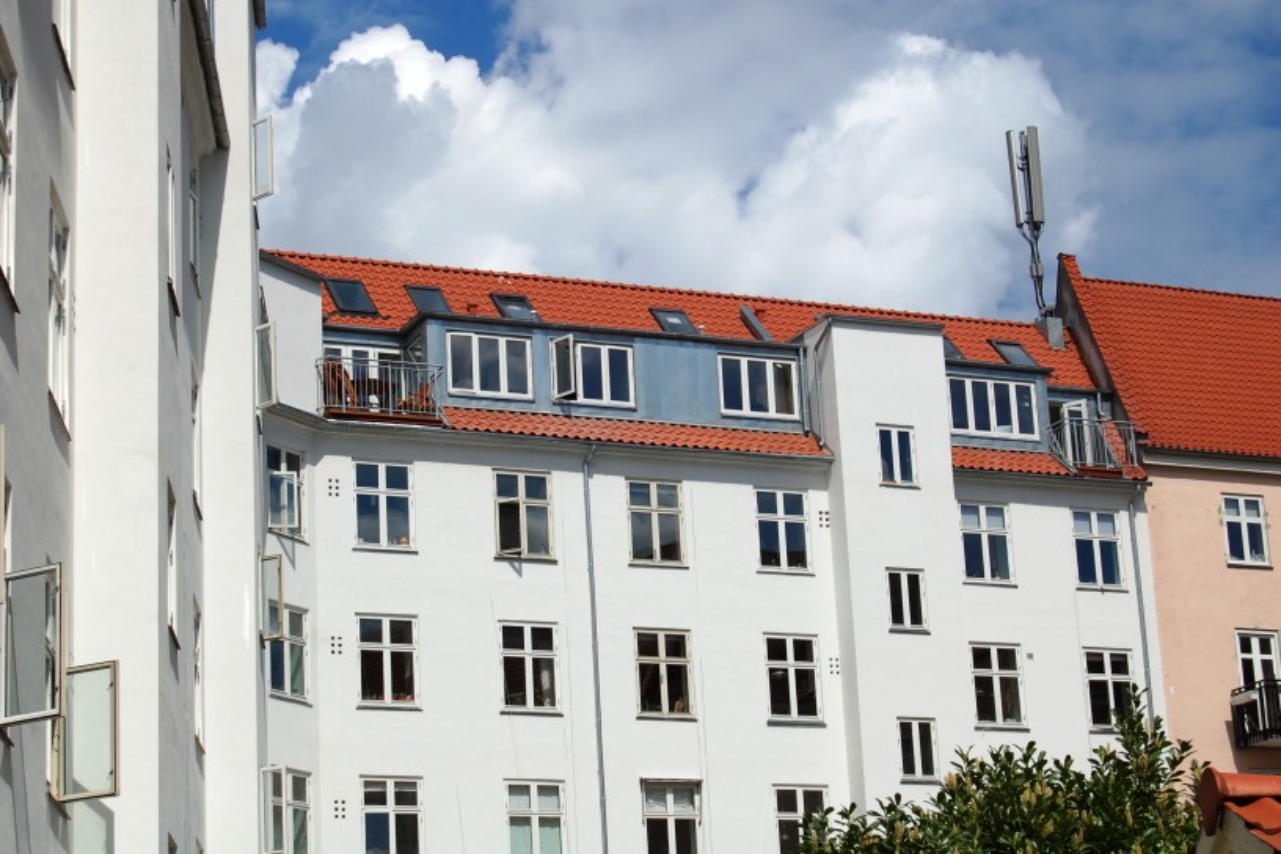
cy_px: 427
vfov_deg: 16.6
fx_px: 2935
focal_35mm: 82
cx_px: 640
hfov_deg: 24.6
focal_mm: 55
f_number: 11
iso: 200
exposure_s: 1/500
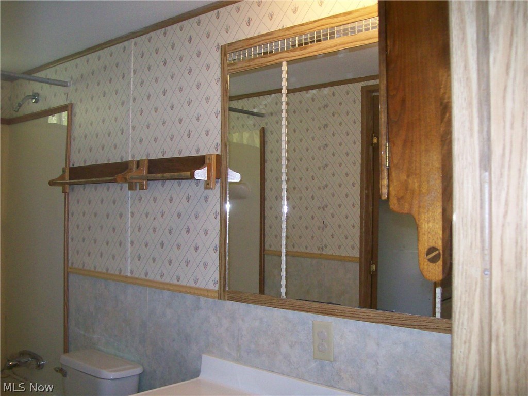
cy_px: 198
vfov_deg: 39.7
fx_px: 549
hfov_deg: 51.4
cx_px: 264
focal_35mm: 36
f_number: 2.7
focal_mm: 6
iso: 200
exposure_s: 1/64
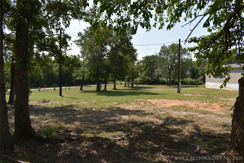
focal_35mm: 27
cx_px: 122
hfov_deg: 67.4
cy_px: 82
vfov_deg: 47.9
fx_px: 183
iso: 100
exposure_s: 1/200
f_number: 9
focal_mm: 18
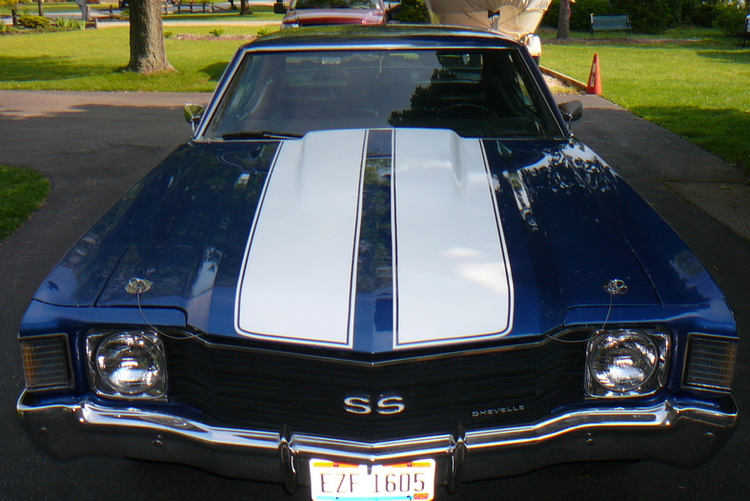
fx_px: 771
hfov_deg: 51.9
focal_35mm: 37
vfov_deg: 36.0
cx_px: 370
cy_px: 252
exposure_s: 1/500
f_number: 2.8
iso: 80
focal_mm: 5.2
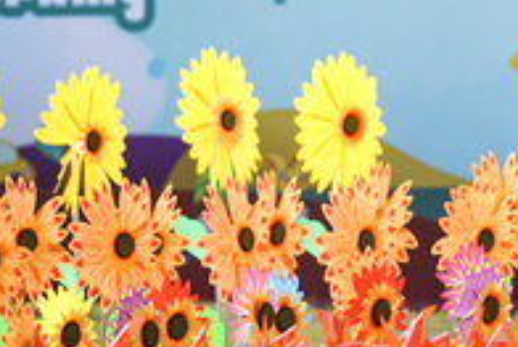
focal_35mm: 551
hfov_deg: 3.7
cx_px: 444
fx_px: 7934
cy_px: 79
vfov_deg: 2.5
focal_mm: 180
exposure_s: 1/640
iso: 100
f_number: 4
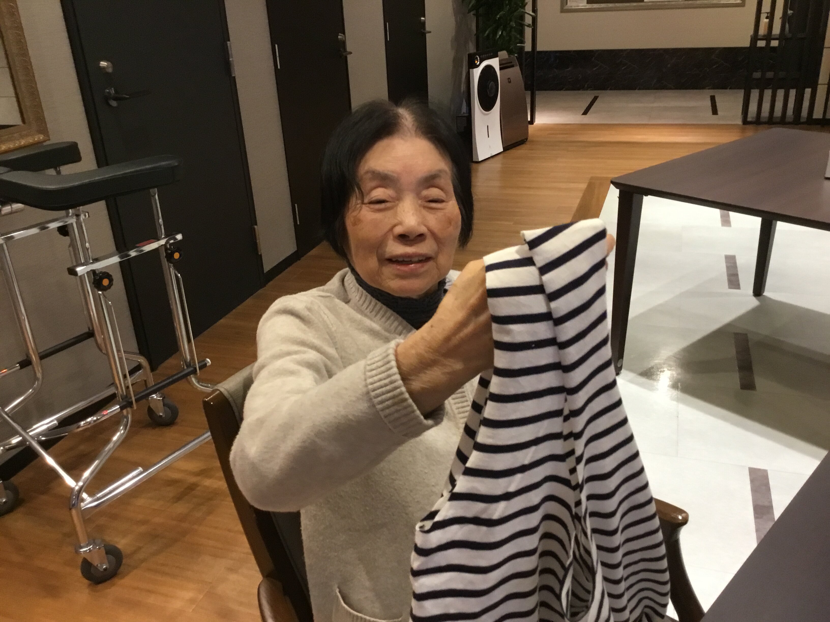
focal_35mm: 31
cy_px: 311
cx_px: 415
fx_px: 743
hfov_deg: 58.4
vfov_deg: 45.4
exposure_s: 1/30
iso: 160
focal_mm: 3.3
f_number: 2.4
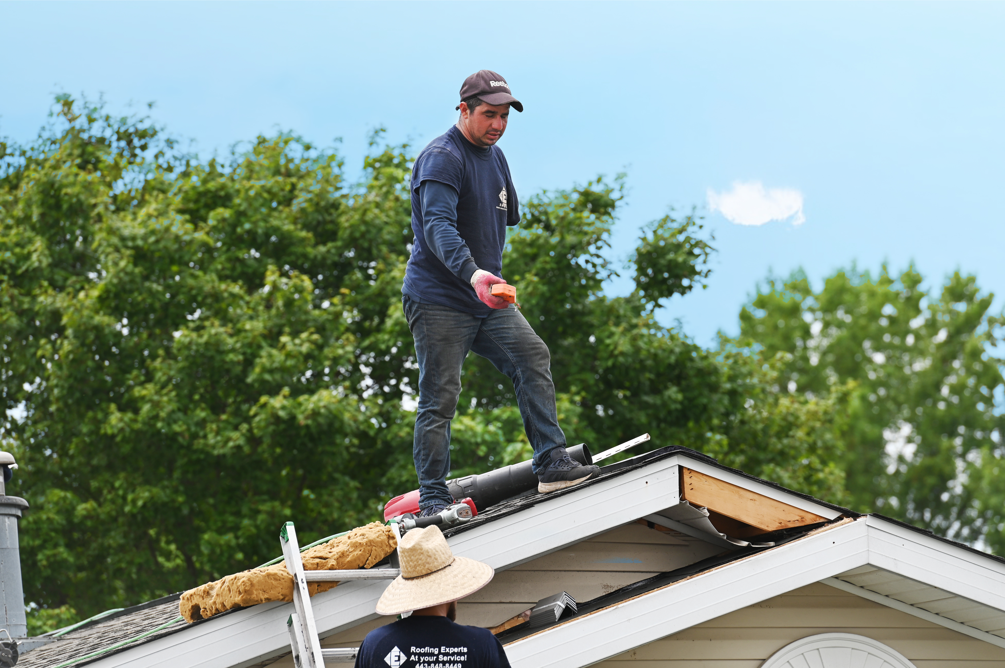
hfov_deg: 10.3
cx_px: 502
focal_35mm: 200
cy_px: 334
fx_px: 5579
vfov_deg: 6.9
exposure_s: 1/500
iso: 125
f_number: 5.6
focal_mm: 200
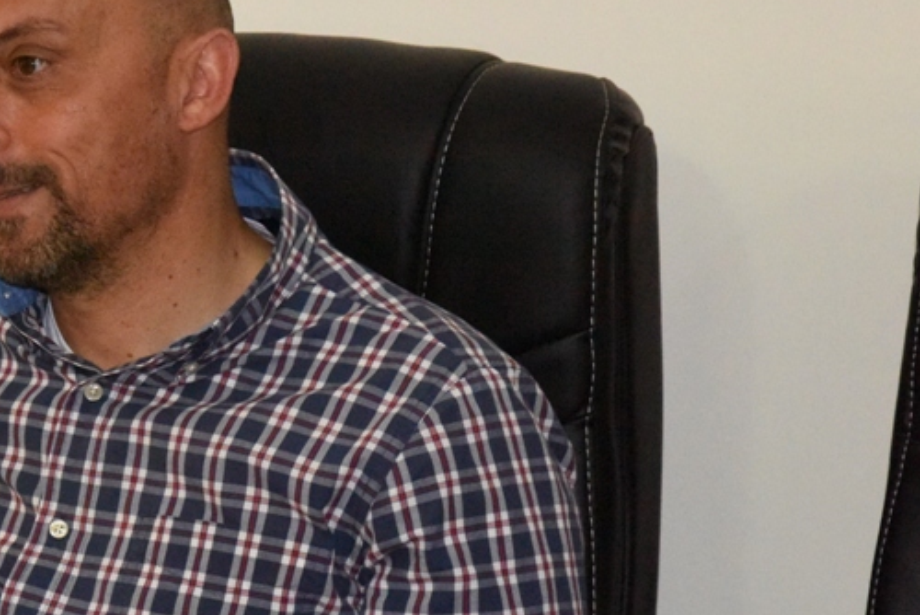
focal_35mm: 174
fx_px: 4449
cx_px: -7
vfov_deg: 7.9
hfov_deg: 11.7
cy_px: 364
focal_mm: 85
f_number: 10
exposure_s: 1/250
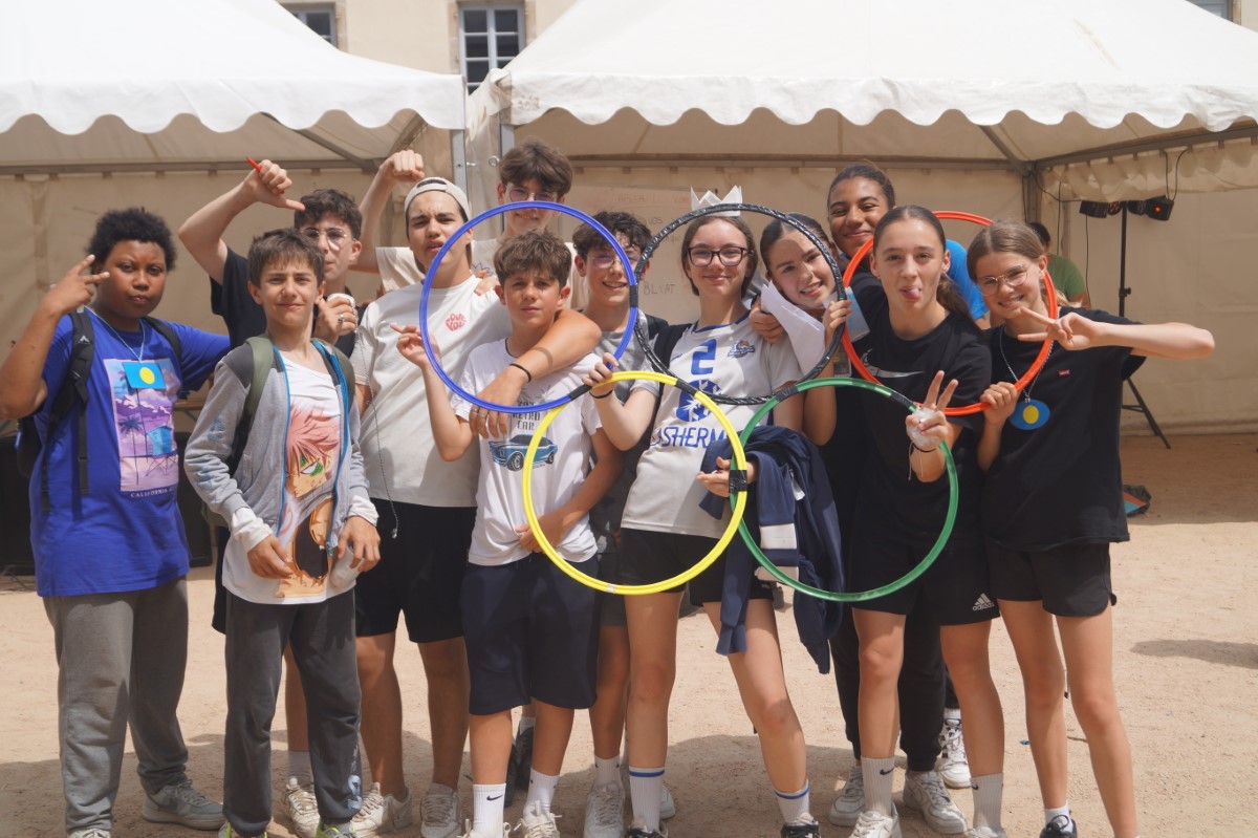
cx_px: 629
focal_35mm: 42
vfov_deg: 31.9
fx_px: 1467
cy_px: 419
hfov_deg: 46.4
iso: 100
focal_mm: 28
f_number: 5.6
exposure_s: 1/640
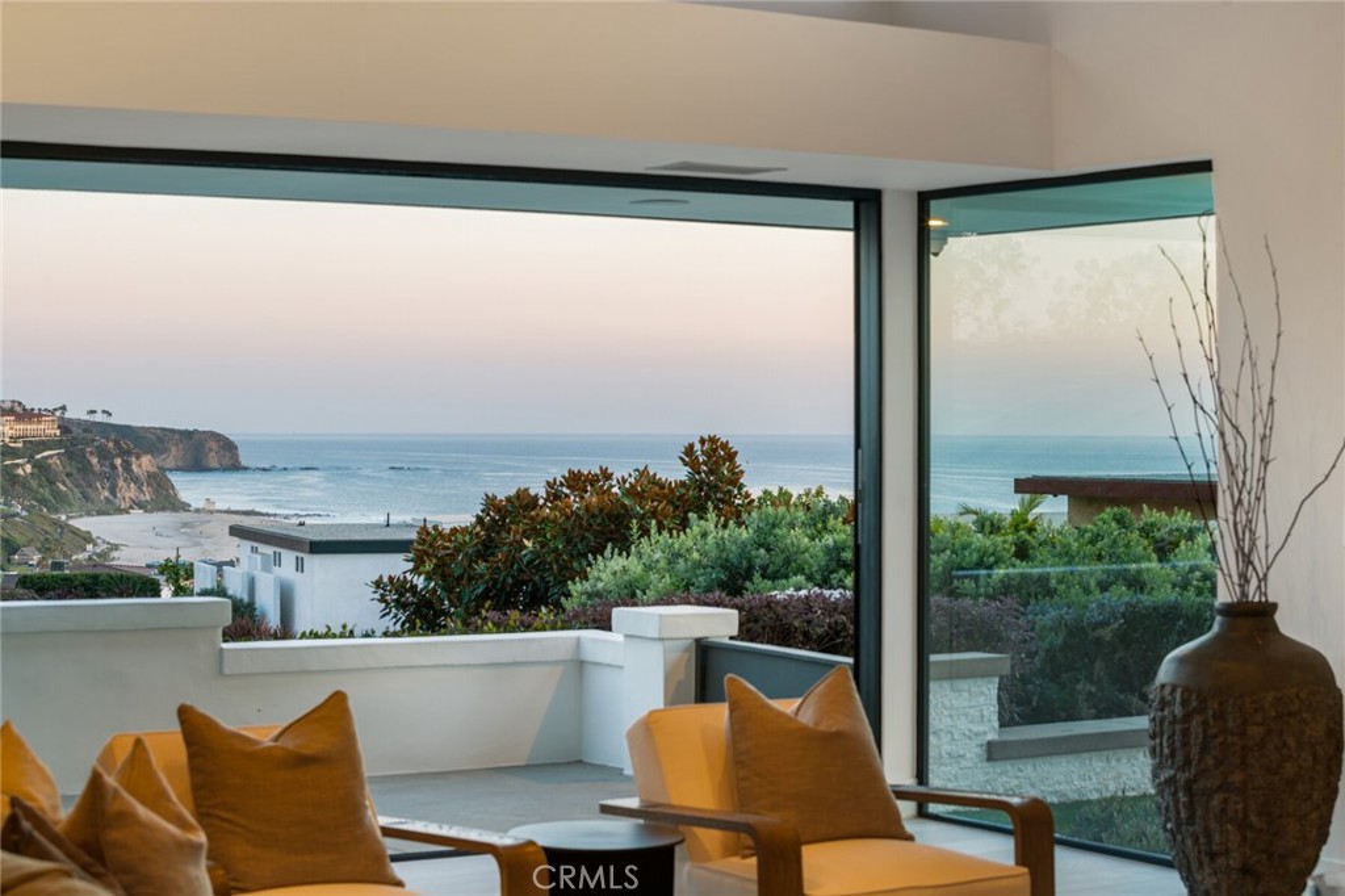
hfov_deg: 28.9
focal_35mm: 70
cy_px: 448
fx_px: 2614
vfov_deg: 19.4
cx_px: 672
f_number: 9.5
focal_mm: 70
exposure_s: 1
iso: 100
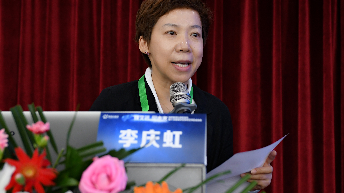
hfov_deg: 37.5
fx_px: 507
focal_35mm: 56
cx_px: 173
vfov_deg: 21.6
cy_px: 81
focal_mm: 35
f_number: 2.8
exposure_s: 1/125
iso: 720
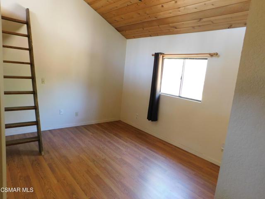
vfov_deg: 58.9
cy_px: 100
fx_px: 176
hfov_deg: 73.9
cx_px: 132
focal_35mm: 23
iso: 400
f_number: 3
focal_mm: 4
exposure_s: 1/15
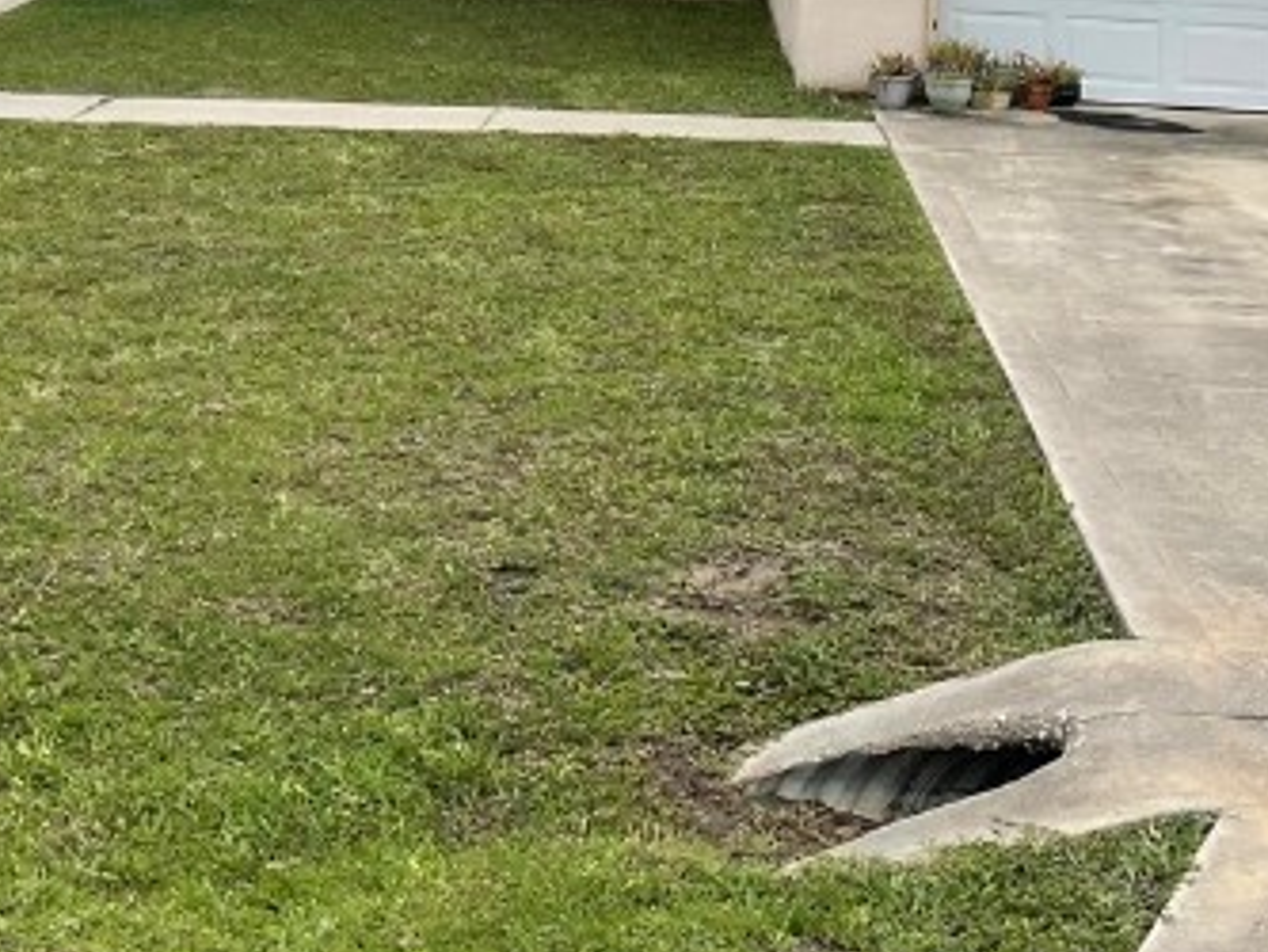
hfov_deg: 24.4
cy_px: -331
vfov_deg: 17.2
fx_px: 2931
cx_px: 609
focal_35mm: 80
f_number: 1.6
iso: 32
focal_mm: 4.2
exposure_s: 1/2398
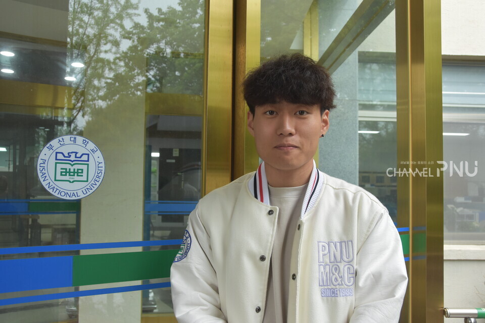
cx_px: 242
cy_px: 162
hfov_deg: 57.2
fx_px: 445
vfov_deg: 40.0
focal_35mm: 33
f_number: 6.3
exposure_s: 1/160
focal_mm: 22
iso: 800
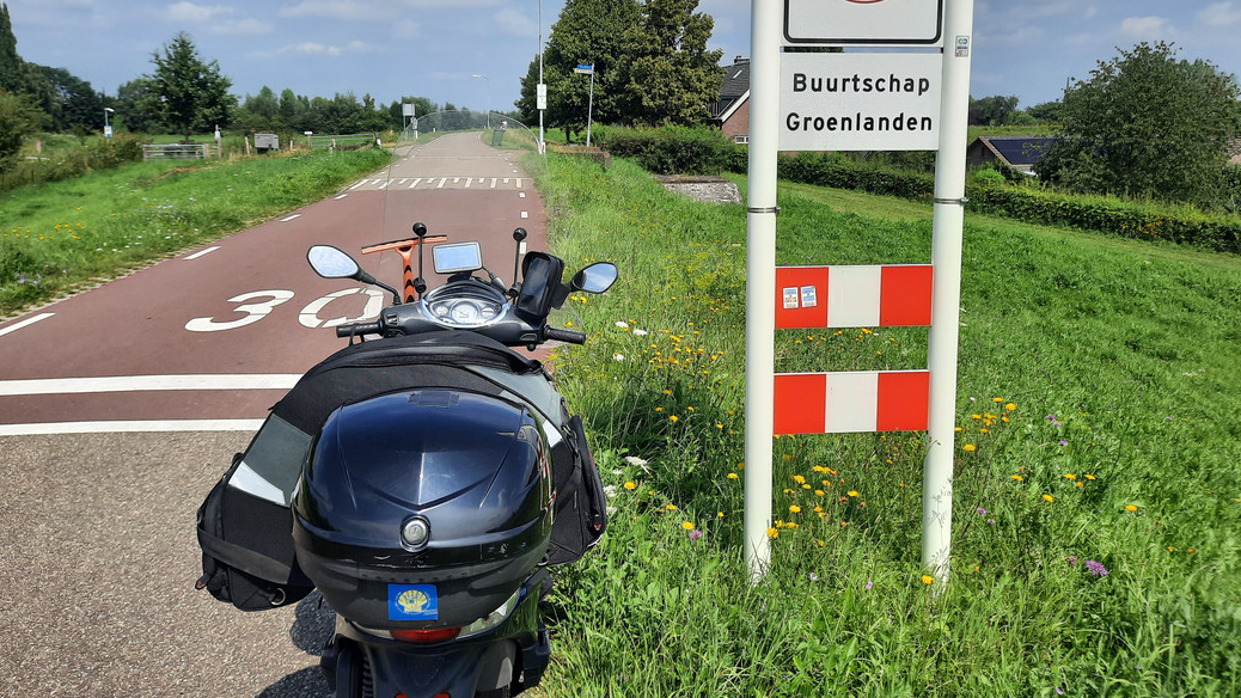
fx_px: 921
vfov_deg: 41.1
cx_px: 631
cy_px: 252
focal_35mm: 28
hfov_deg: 67.9
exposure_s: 1/2075
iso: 32
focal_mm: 4.6
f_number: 2
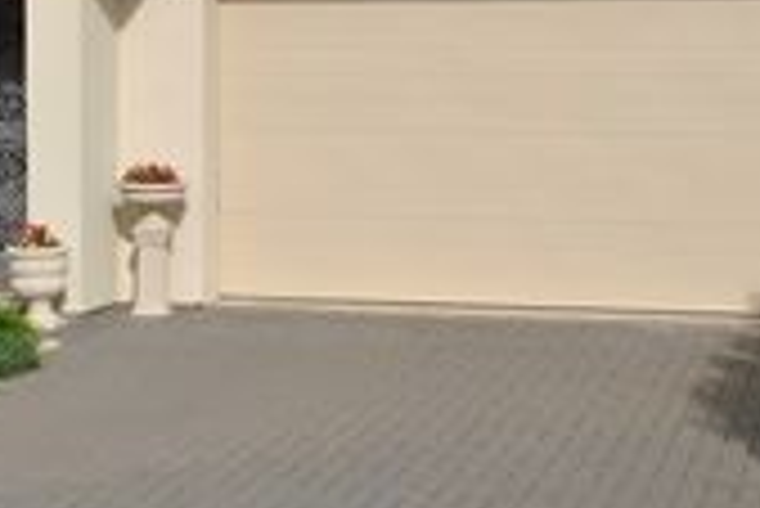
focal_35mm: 100
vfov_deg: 13.7
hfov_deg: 20.2
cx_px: 162
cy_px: 205
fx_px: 2113
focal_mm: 24
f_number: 9
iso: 100
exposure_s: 1/320
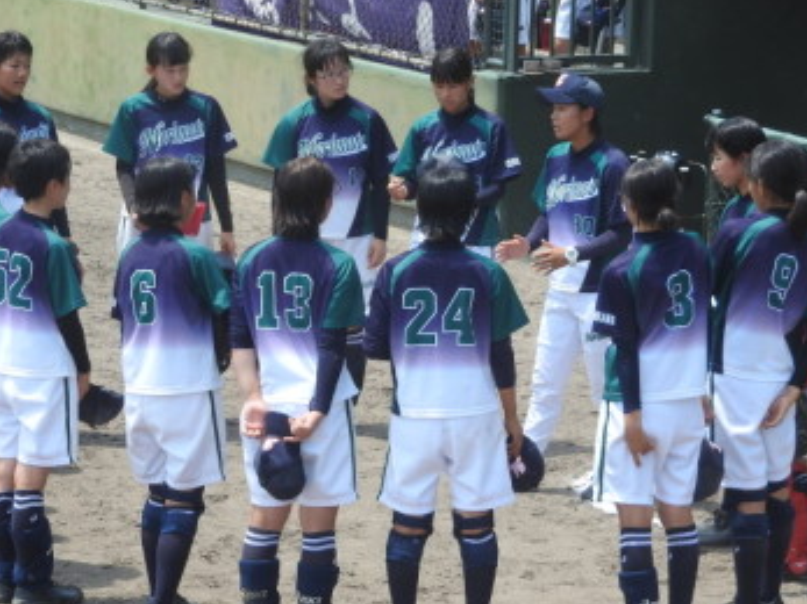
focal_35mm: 199
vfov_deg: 7.5
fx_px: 4638
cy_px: 253
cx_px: 340
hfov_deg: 9.9
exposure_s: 1/320
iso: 100
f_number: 5
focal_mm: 20.6
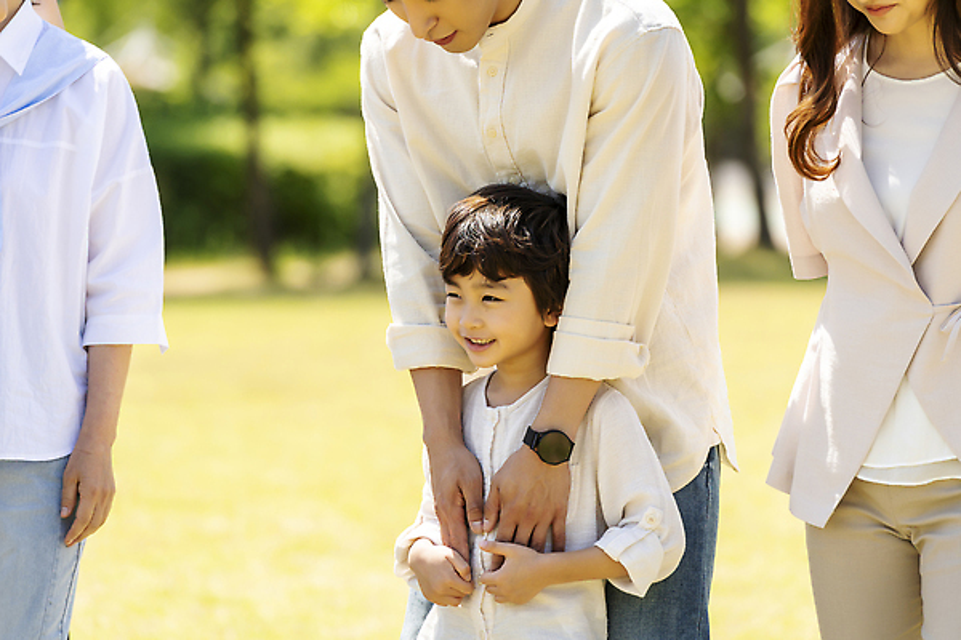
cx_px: 480
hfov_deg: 10.3
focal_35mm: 200
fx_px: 5338
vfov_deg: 6.9
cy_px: 320
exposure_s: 1/500
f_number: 4
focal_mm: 200
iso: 100
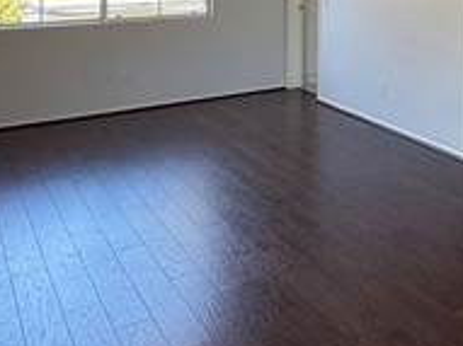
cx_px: 630
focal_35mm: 47
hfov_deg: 30.2
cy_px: -46
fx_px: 628
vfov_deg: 27.8
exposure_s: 1/120
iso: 160
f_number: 2.2
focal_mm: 2.22
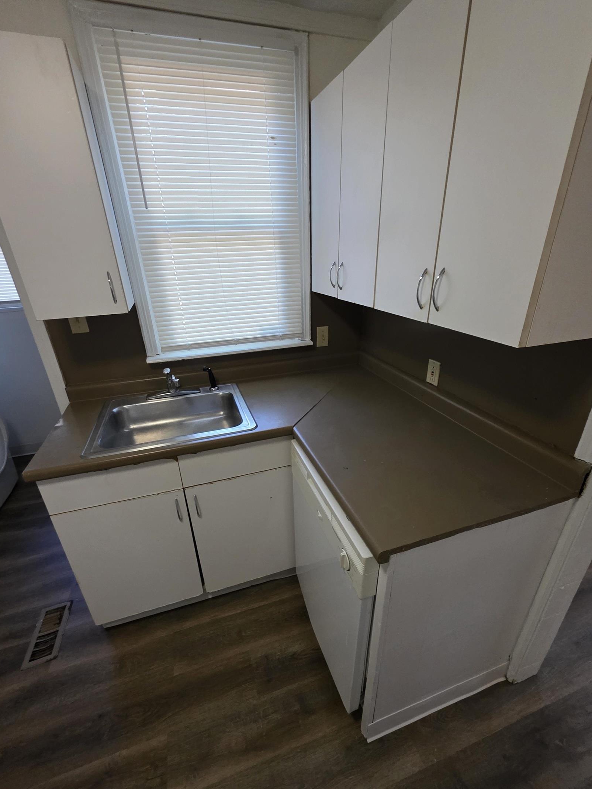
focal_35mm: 14
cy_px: 412
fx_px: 319
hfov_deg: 85.7
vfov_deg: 102.0
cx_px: 292
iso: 500
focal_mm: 2.2
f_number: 1.9
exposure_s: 1/60
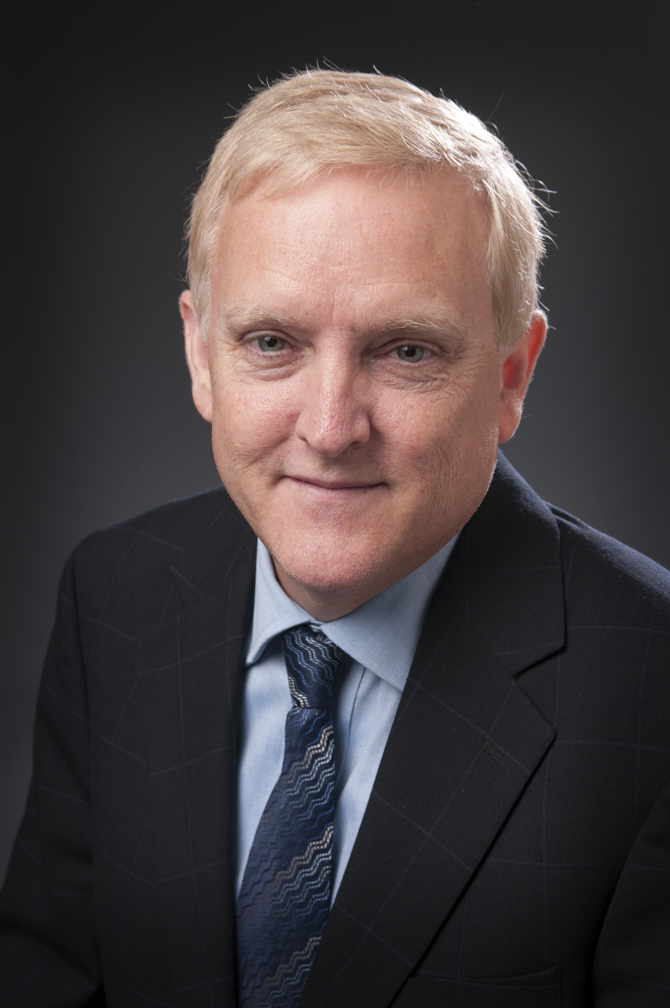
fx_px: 2099
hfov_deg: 18.1
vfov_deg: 27.0
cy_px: 504
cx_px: 335
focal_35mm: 75
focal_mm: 50
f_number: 9
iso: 100
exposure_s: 1/80
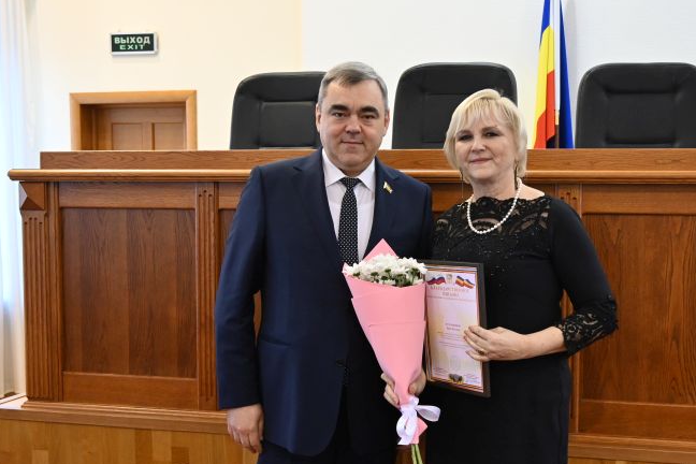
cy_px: 244
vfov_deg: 27.1
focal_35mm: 50
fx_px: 963
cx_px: 439
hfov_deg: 39.5
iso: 1600
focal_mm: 21
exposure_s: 1/125
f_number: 3.5
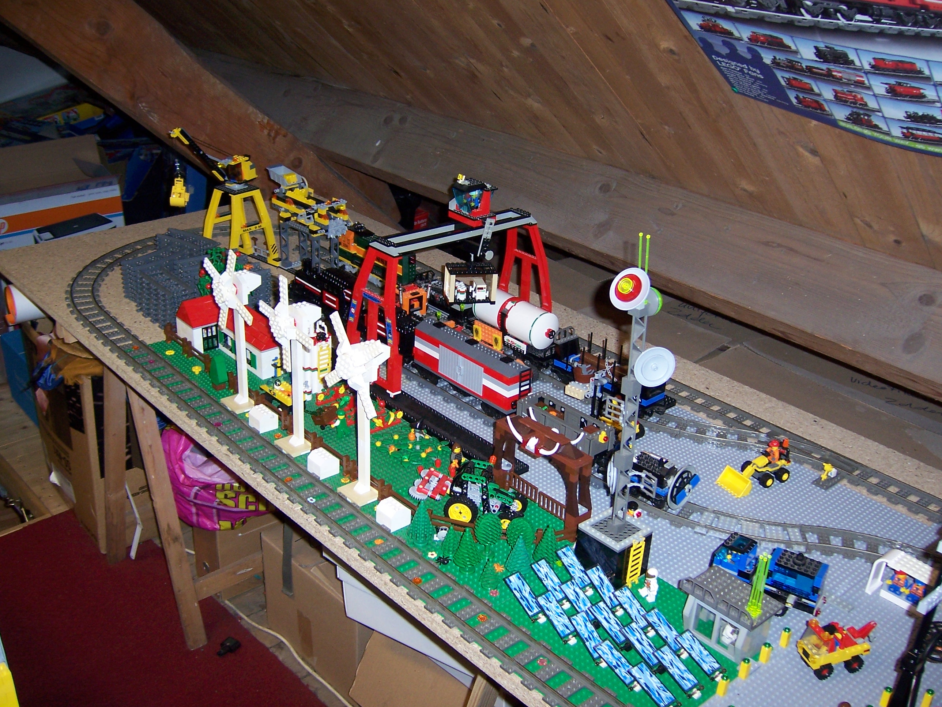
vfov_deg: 39.7
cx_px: 471
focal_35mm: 36
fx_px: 980
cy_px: 354
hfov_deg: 51.4
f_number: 2.8
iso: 125
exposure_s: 1/60
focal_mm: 6.2
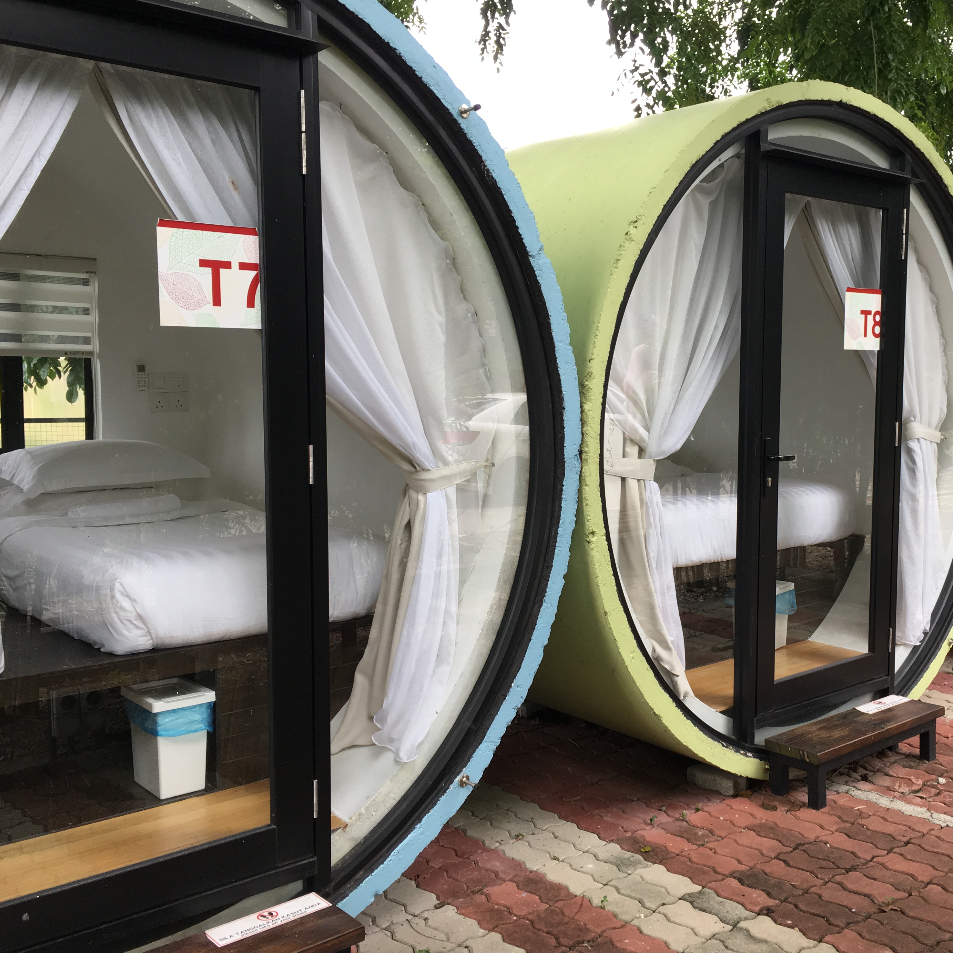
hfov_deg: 46.6
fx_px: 1090
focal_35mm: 35
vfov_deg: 47.2
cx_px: 620
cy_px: 469
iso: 32
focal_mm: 4.15
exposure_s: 1/100
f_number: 2.2
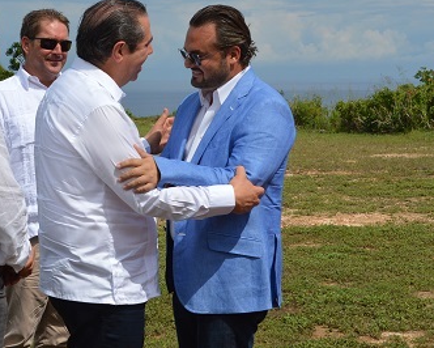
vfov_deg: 14.4
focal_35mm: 107
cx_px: 52
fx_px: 1375
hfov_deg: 17.7
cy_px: 188
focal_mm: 42
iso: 100
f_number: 10
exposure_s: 1/400
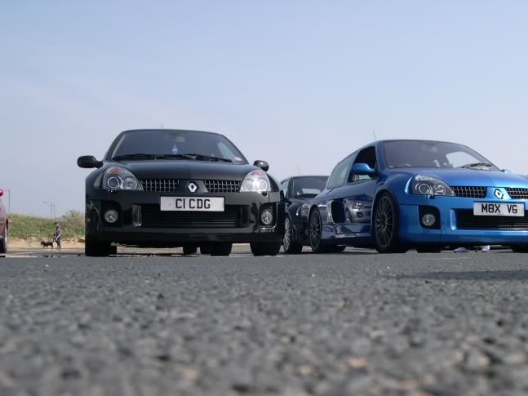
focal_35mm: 47
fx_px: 717
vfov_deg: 30.8
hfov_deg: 40.3
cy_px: 242
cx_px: 314
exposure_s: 1/180
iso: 100
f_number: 7.6
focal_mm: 8
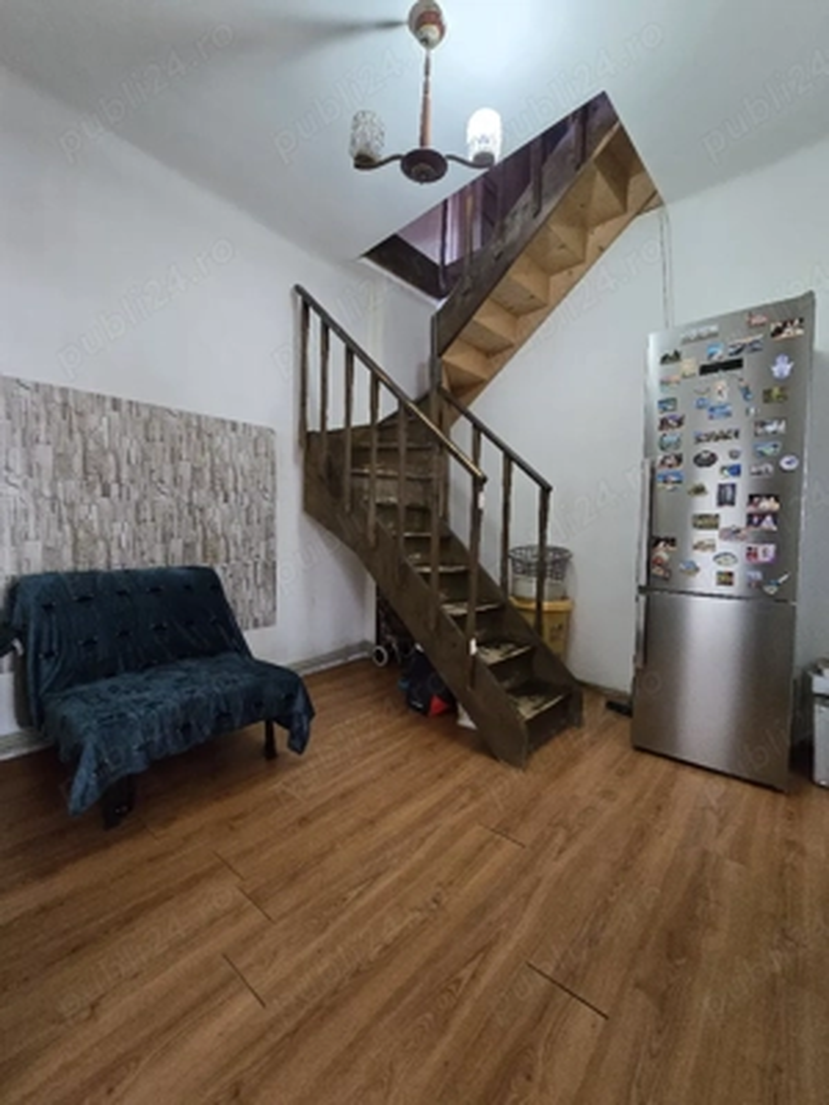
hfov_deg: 89.9
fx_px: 415
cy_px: 552
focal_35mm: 13
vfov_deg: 106.2
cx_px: 414
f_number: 2.2
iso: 1000
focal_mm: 2.2
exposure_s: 1/50.3
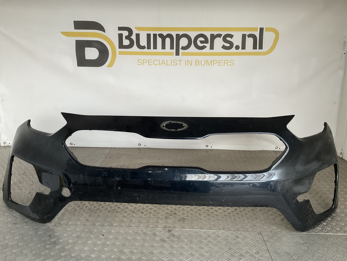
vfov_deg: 48.2
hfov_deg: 61.7
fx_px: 291
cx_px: 174
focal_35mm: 29
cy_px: 130
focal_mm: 3
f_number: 1.8
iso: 80
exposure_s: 1/50
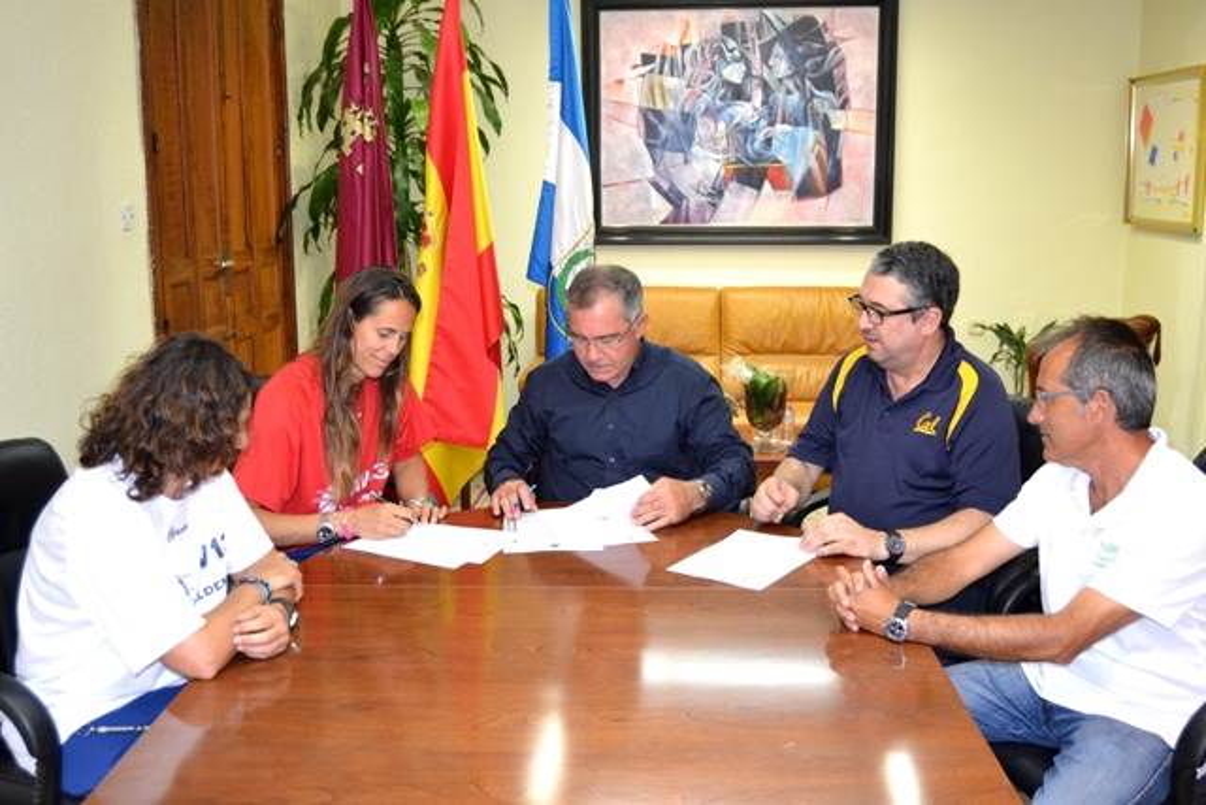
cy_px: 402
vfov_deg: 38.4
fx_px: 1156
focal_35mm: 34
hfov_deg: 55.1
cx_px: 603
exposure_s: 1/60
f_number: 3.8
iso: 1600
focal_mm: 23
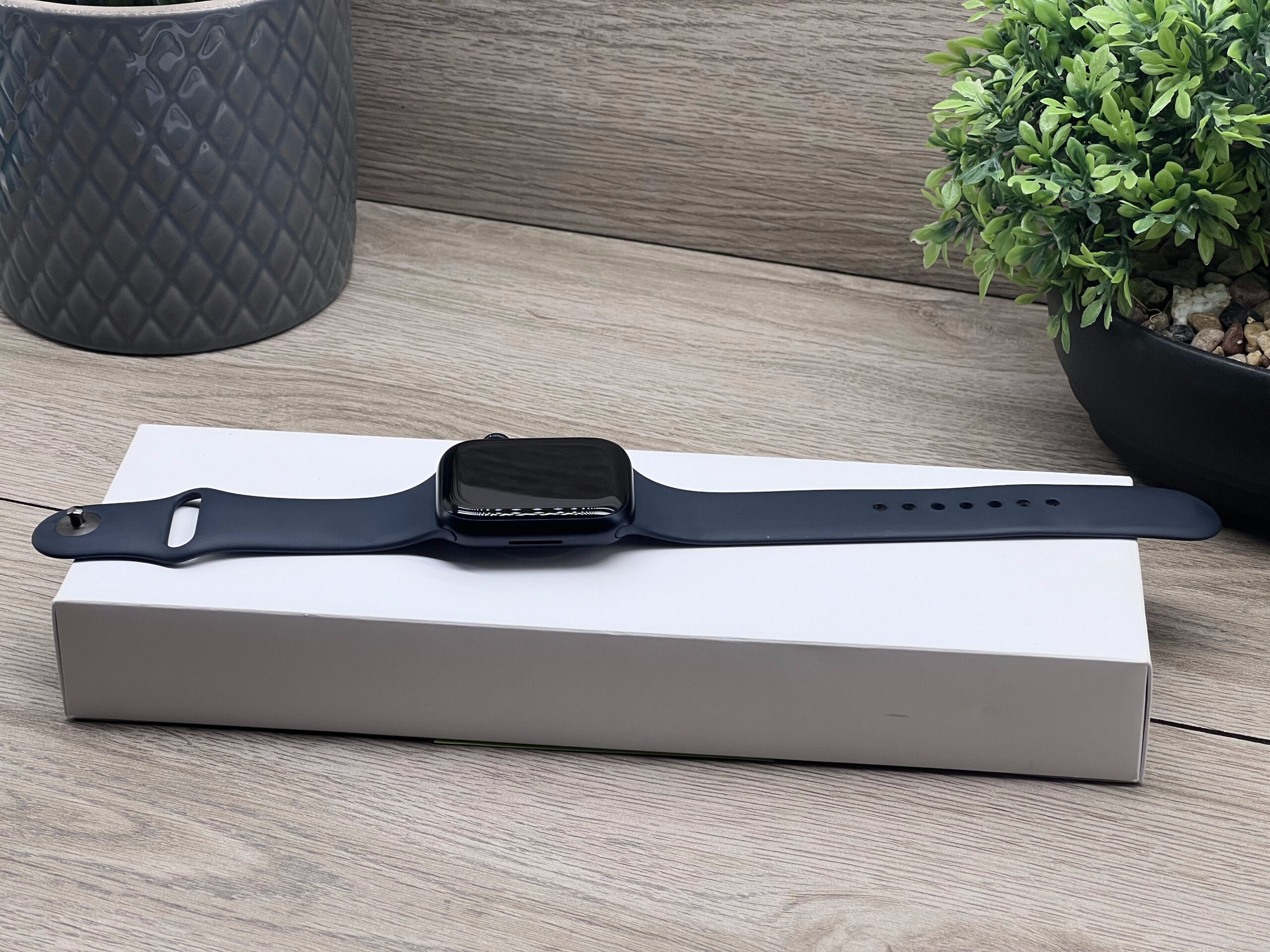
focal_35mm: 77
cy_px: 476
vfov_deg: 19.1
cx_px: 635
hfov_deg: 25.3
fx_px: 2825
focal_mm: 9
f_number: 2.8
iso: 50
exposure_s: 1/100
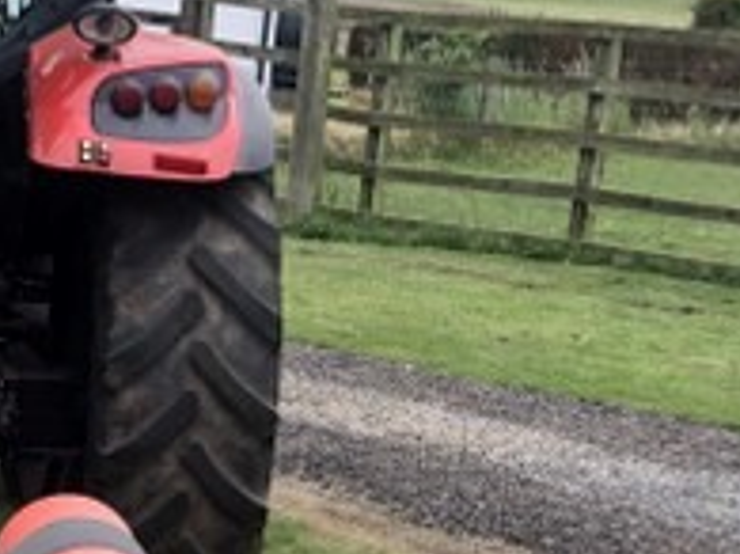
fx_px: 2457
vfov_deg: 12.1
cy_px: 907
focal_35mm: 115
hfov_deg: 16.7
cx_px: -38
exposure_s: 1/120
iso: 25
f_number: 1.8
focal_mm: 3.99
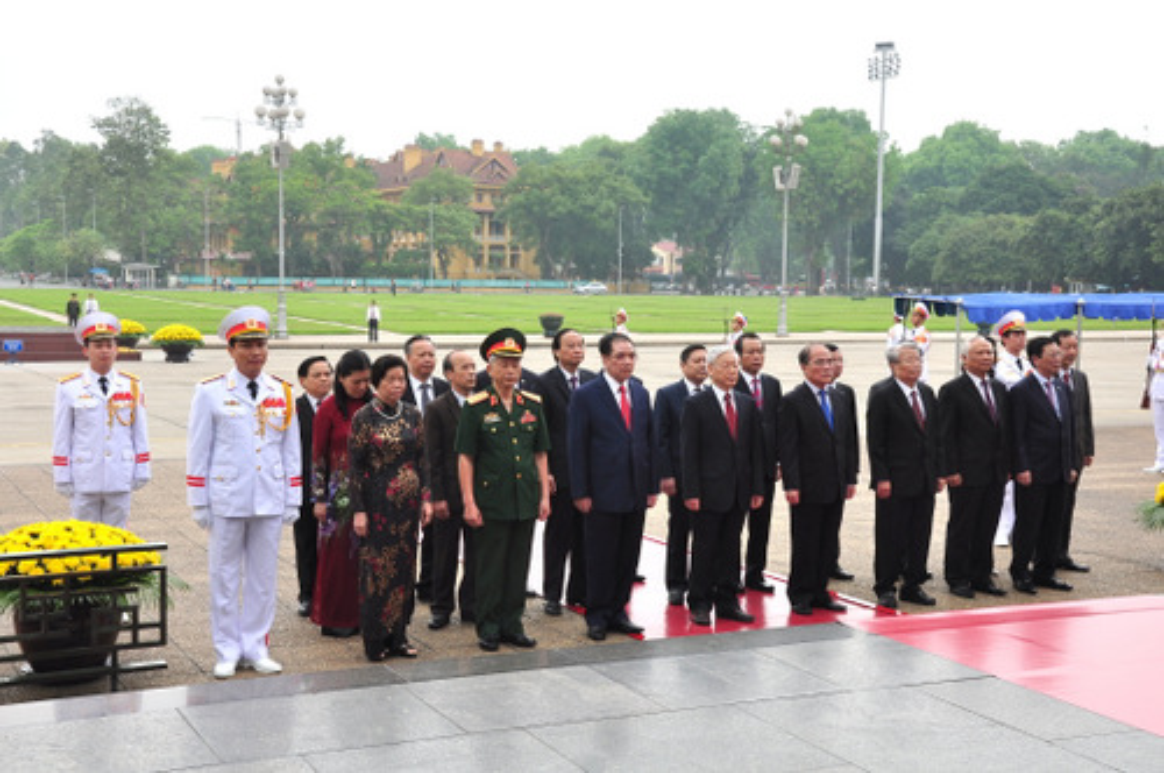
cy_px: 386
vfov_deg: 26.4
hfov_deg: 38.9
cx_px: 582
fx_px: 1647
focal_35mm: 51
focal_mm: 34
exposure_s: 1/125
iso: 250
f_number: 8
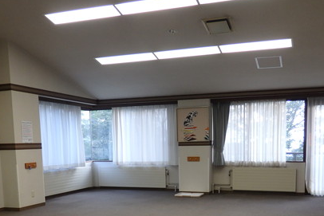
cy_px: 189
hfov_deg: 47.3
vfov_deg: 31.3
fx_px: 369
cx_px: 184
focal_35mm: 41
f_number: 3
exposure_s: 1/30
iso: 160
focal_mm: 4.5
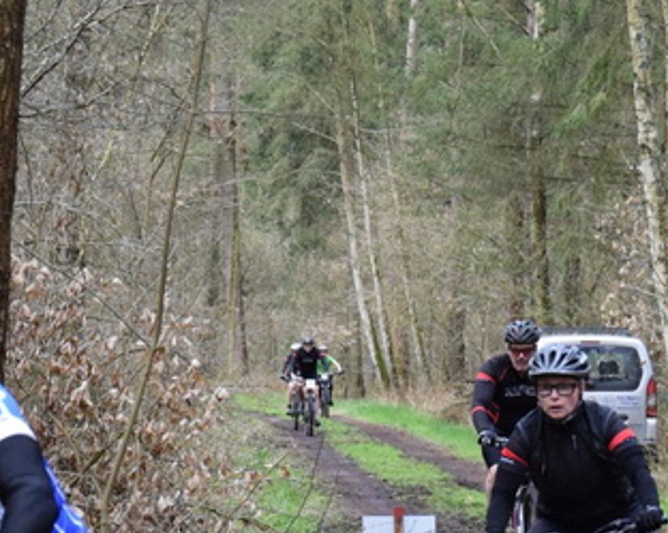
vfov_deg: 8.3
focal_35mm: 186
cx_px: 602
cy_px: 398
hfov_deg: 10.3
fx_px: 3674
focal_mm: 52
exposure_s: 1/1600
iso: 4000
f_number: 6.3
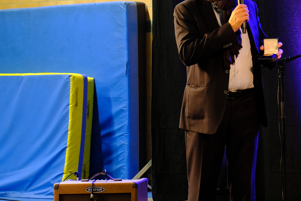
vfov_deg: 10.3
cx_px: 332
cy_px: 1
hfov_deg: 15.1
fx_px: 1104
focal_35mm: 132
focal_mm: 34.5
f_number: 5
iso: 800
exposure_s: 1/42
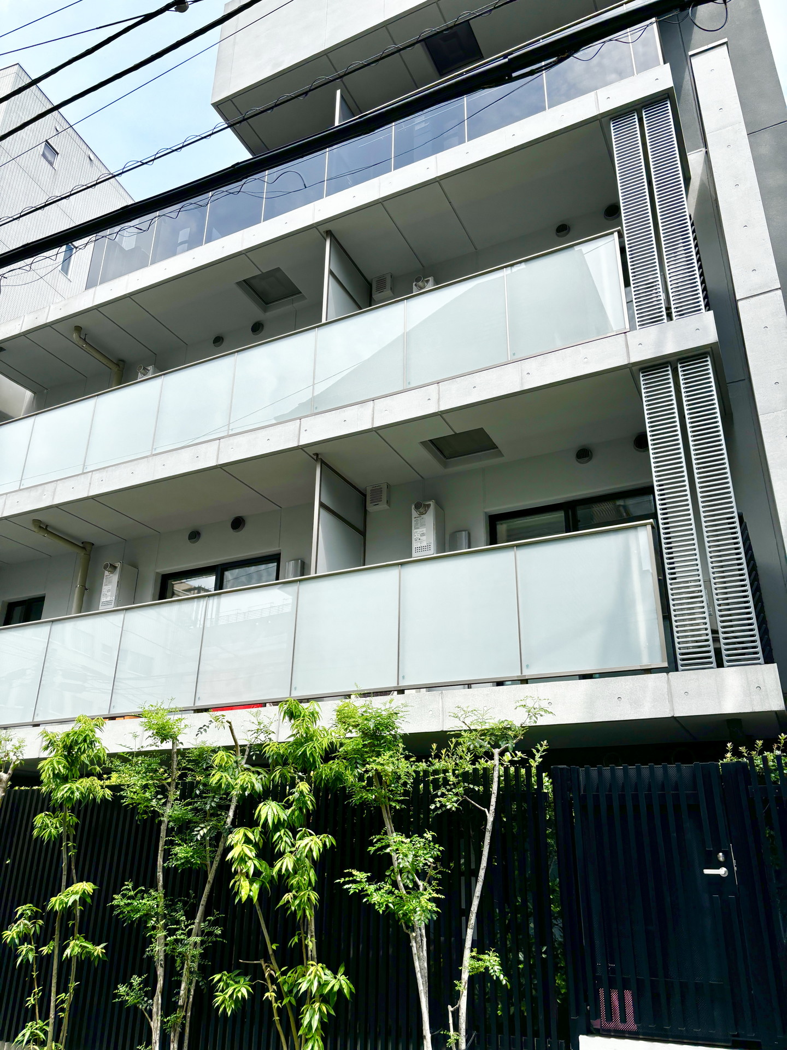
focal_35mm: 26
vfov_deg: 67.3
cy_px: 525
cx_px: 394
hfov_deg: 53.1
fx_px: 788
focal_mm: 5.96
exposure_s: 1/1642
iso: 50
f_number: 1.6
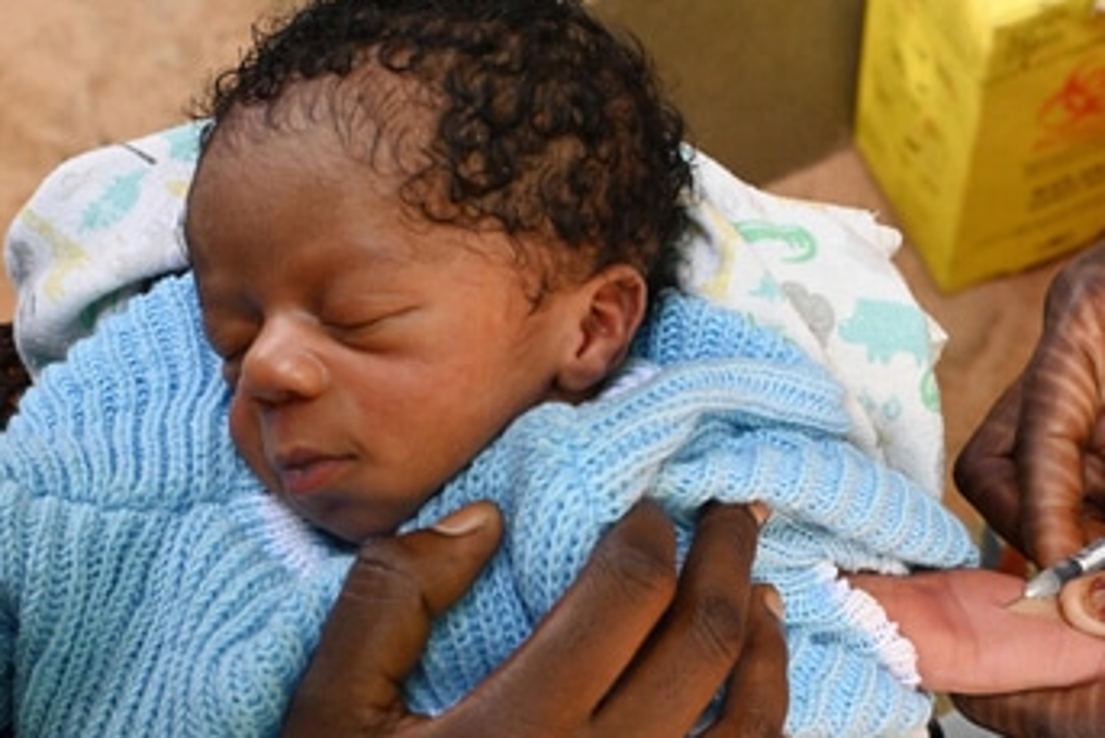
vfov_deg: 19.3
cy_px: 570
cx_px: 722
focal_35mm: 70
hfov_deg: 28.7
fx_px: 2149
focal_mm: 40
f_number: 8
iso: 5000
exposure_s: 1/320
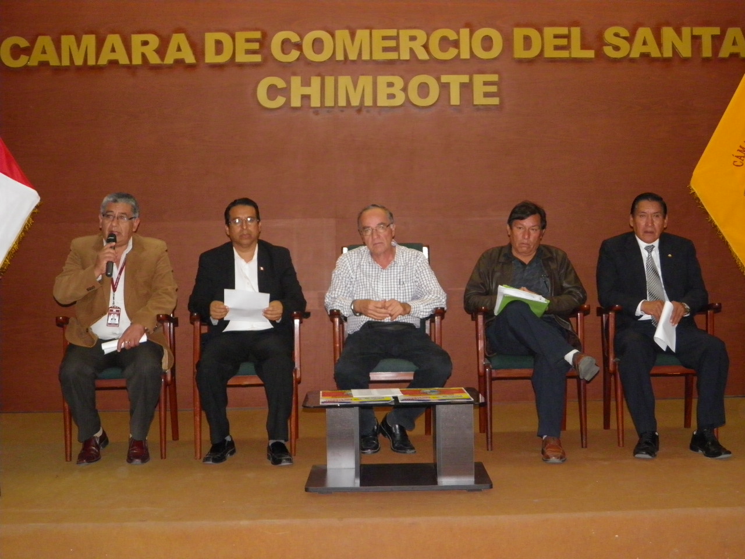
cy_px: 280
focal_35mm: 44
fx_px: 947
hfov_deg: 42.9
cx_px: 372
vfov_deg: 32.9
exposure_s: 1/60
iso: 320
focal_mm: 7.9
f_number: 3.3
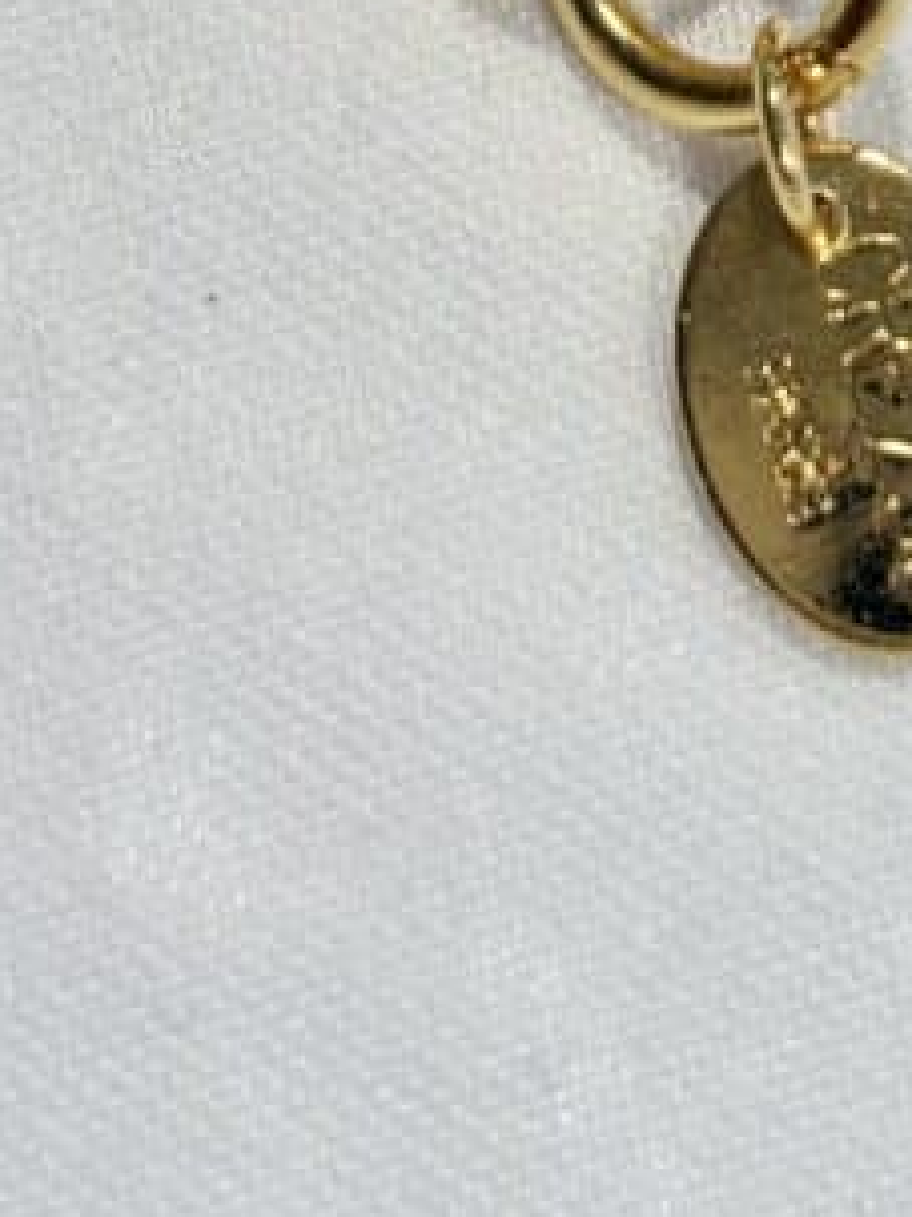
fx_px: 6187
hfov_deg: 8.4
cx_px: 755
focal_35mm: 176
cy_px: -502
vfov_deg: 10.9
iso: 40
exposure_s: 1/412
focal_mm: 5.96
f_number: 1.6
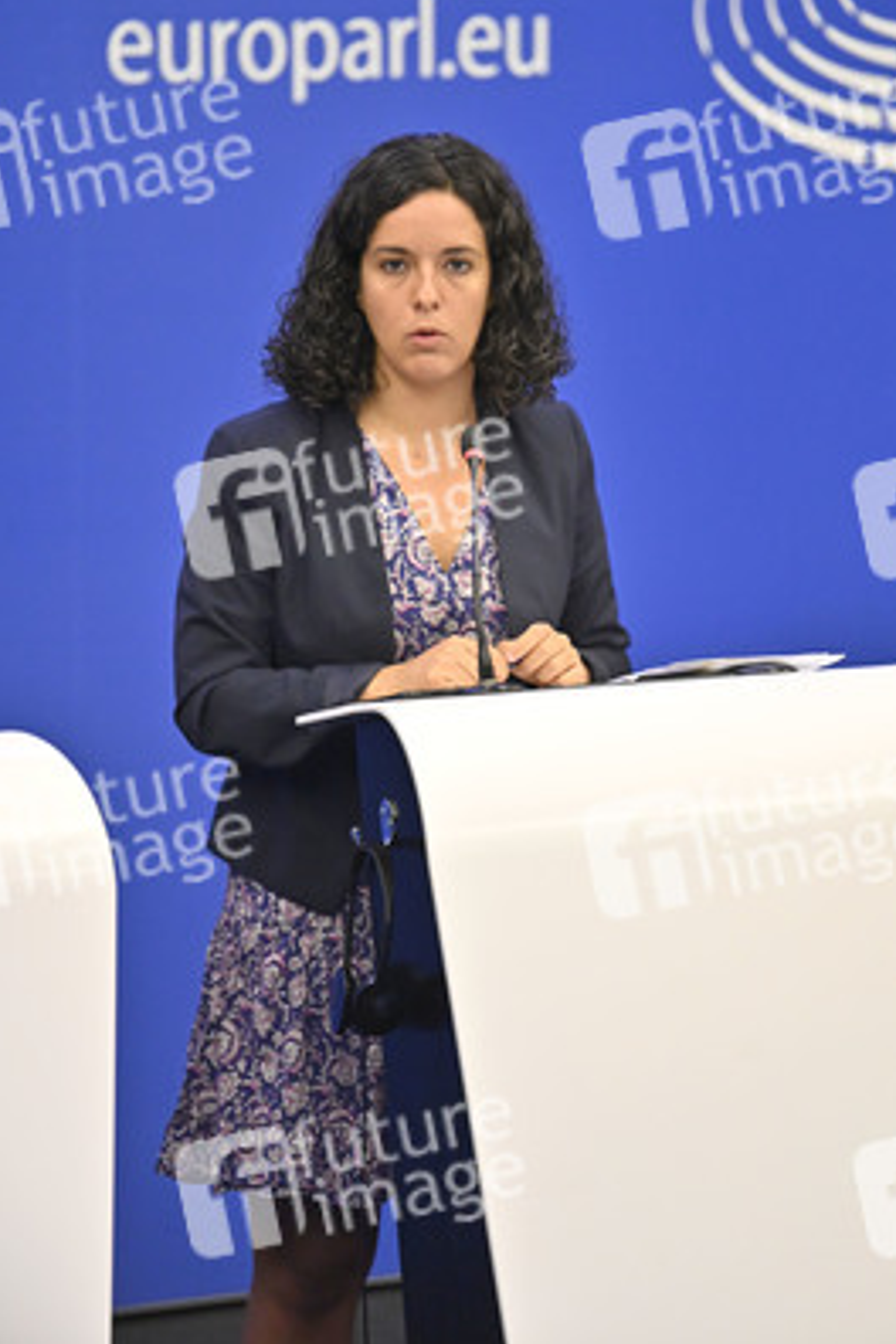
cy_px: 669
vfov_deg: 10.2
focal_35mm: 202
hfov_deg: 6.8
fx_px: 7541
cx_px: 448
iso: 4000
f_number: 2.8
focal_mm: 200
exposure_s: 1/640
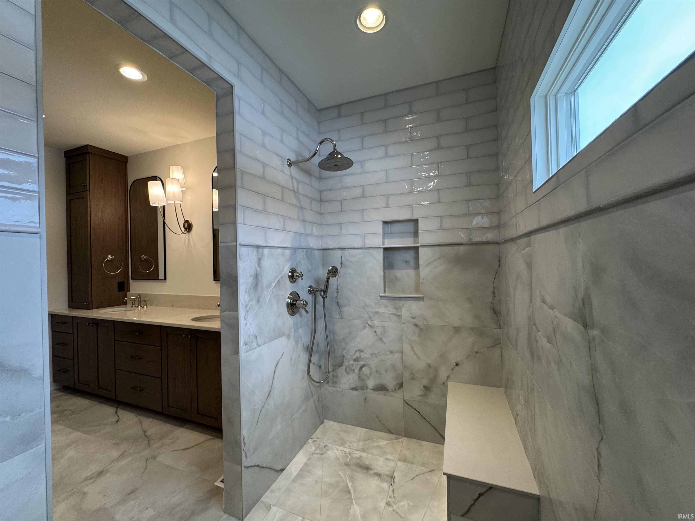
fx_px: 281
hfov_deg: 102.1
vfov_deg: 85.7
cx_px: 348
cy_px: 260
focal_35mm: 14
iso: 125
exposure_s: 1/120
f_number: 2.2
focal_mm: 2.22
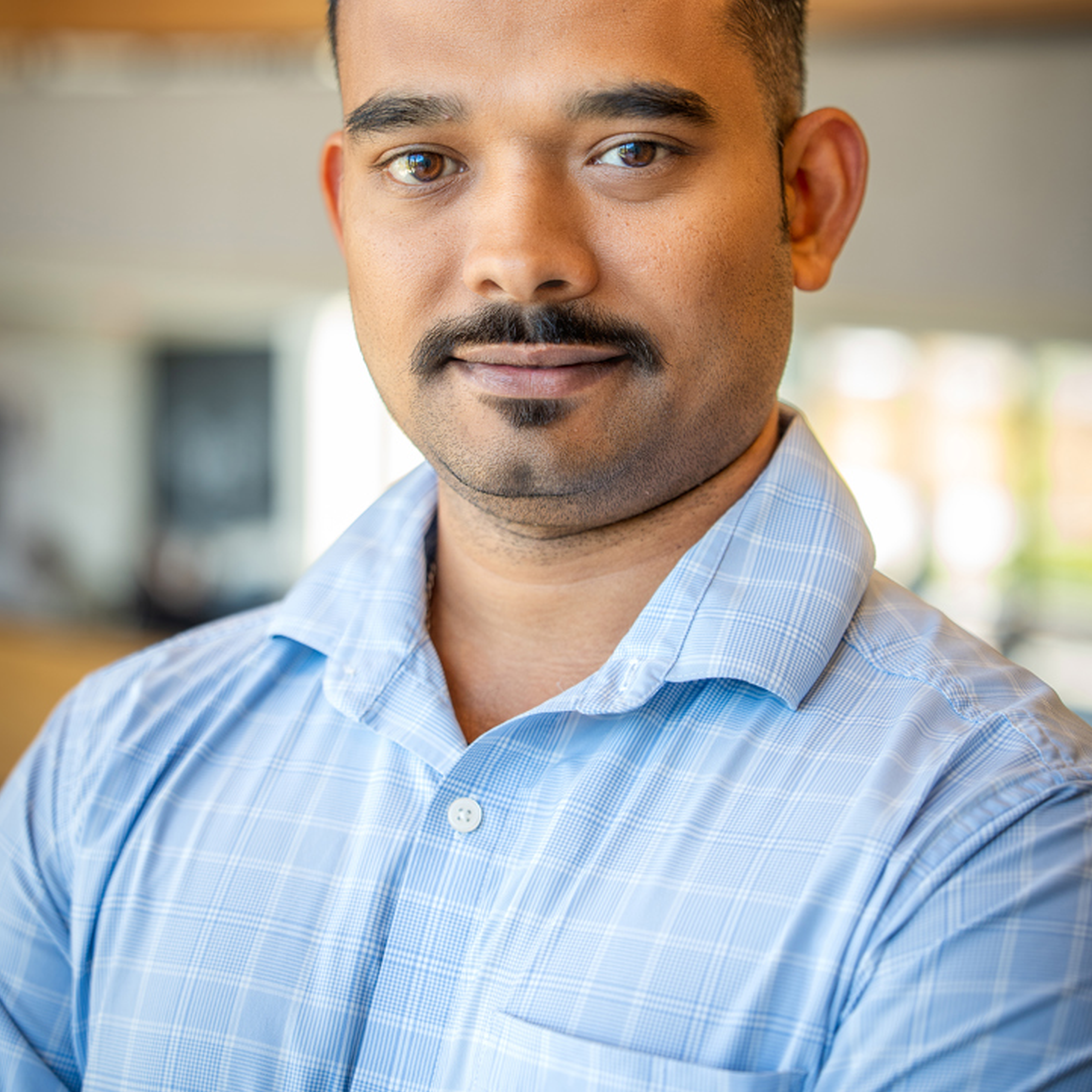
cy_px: 436
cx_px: 546
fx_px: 3212
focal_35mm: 90
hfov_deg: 19.3
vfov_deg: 19.3
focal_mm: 70
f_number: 2.8
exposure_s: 1/125
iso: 320
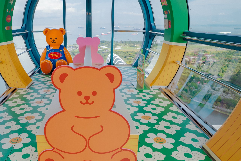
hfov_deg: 60.9
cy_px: 84
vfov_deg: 43.6
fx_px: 201
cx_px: 87
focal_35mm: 30
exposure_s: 1/125
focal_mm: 20
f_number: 8
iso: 250
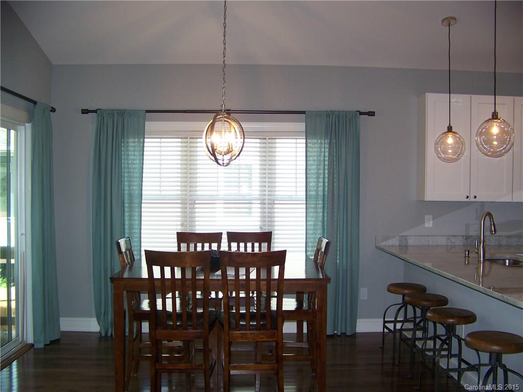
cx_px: 262
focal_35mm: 36
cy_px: 196
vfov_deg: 39.7
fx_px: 544
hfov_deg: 51.4
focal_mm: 5.85
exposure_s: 1/30
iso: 64
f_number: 2.8
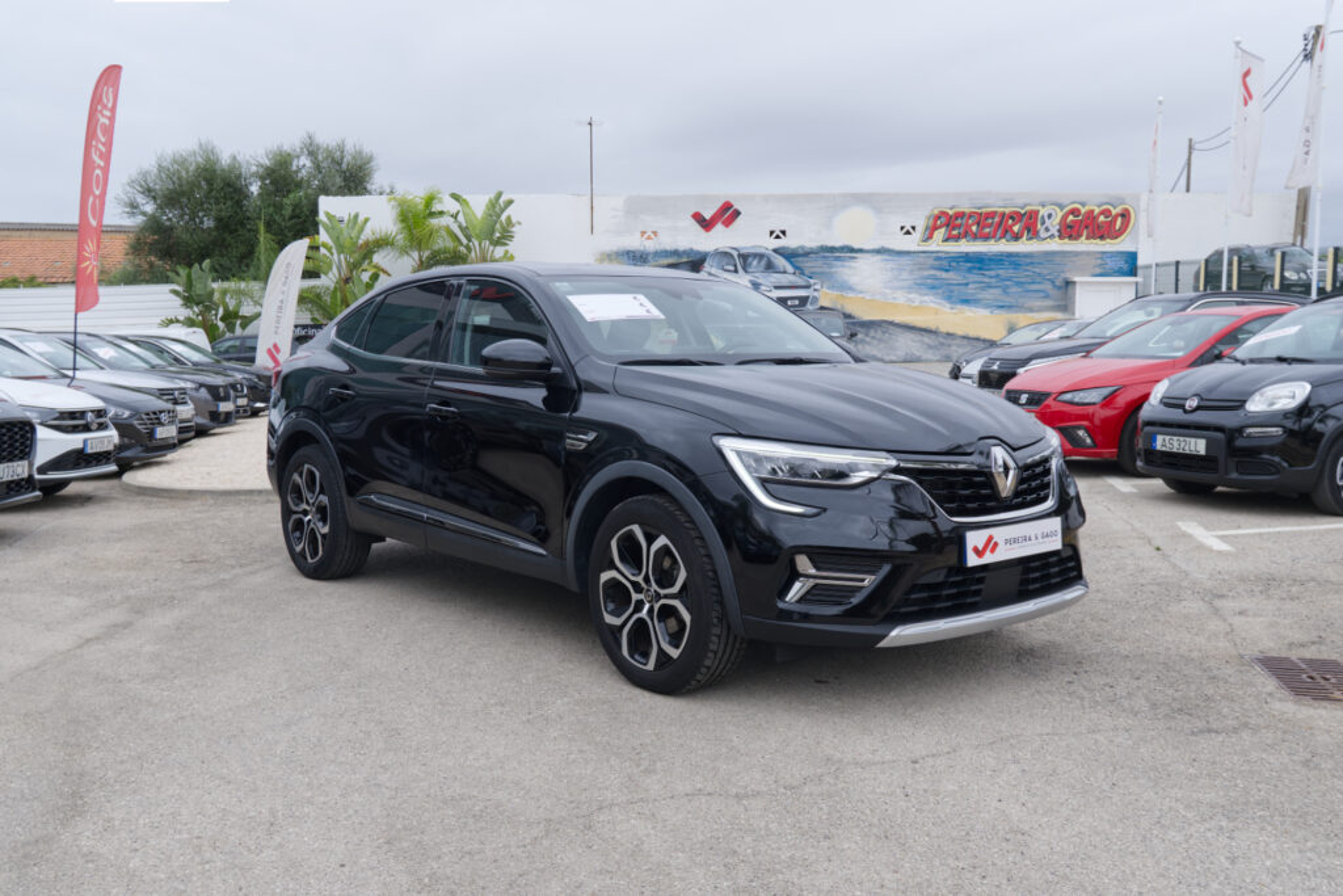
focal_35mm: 33
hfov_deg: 57.2
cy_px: 448
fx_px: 1231
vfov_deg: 40.0
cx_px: 672
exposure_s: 1/125
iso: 160
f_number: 8
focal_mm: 22.1
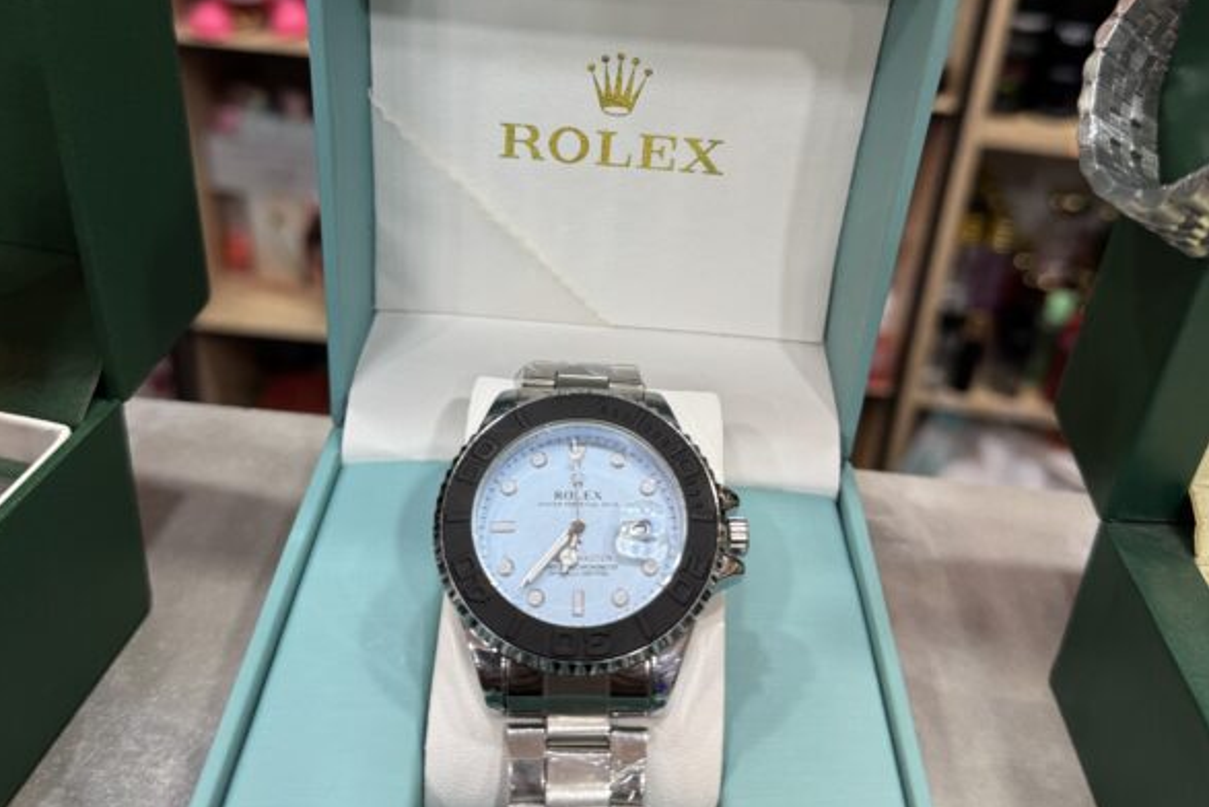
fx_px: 1142
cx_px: 610
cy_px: 255
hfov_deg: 55.8
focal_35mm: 34
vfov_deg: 38.4
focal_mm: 6.76
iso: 100
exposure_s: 1/100
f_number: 1.78
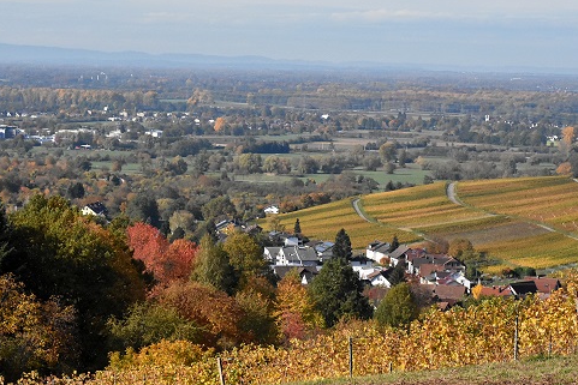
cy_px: 166
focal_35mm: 131
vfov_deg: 10.5
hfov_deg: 15.6
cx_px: 299
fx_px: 2104
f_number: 10
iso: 2800
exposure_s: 1/8000
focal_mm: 70
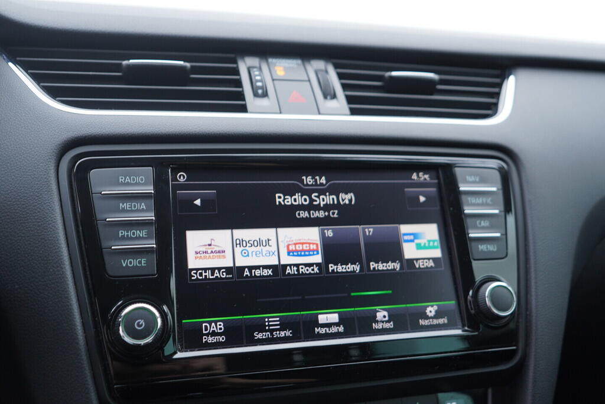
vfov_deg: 36.9
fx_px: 605
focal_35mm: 36
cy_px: 202
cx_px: 302
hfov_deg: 53.1
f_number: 2.8
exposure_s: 1/40
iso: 160
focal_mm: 24
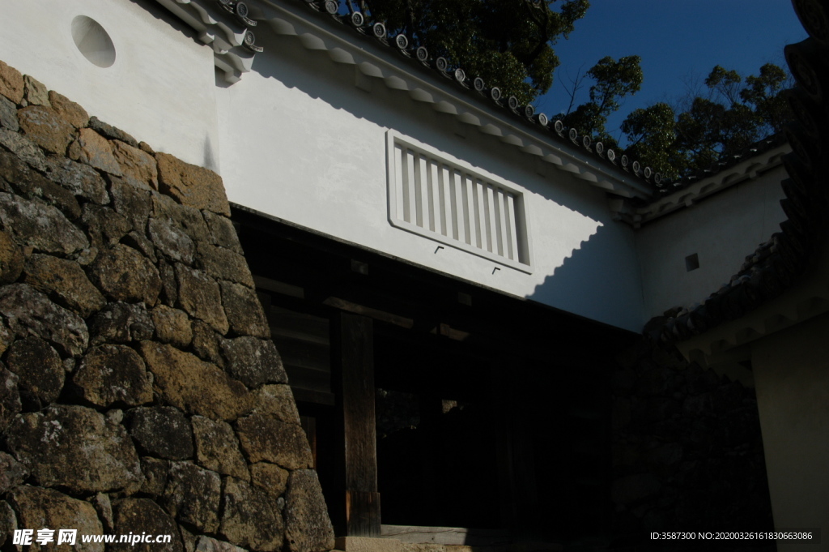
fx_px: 828
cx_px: 414
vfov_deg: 36.8
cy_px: 276
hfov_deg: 53.2
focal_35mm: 36
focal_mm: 24
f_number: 13
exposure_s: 1/640
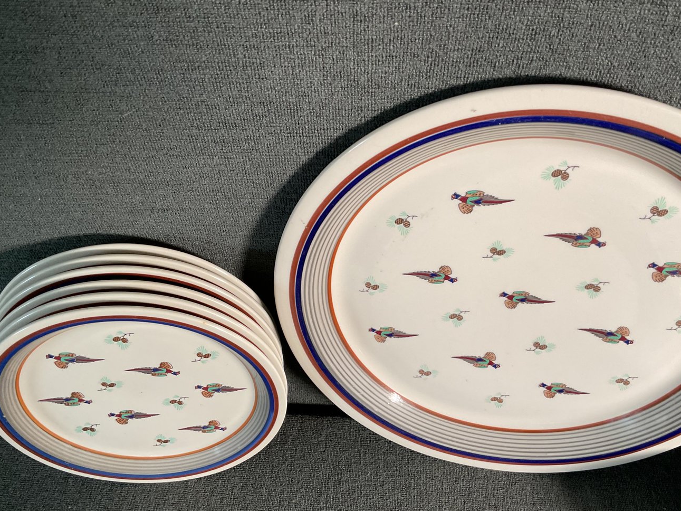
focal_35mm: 34
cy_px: 299
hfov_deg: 53.9
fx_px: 669
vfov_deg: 41.6
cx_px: 361
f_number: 1.8
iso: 64
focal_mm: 3
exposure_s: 1/60
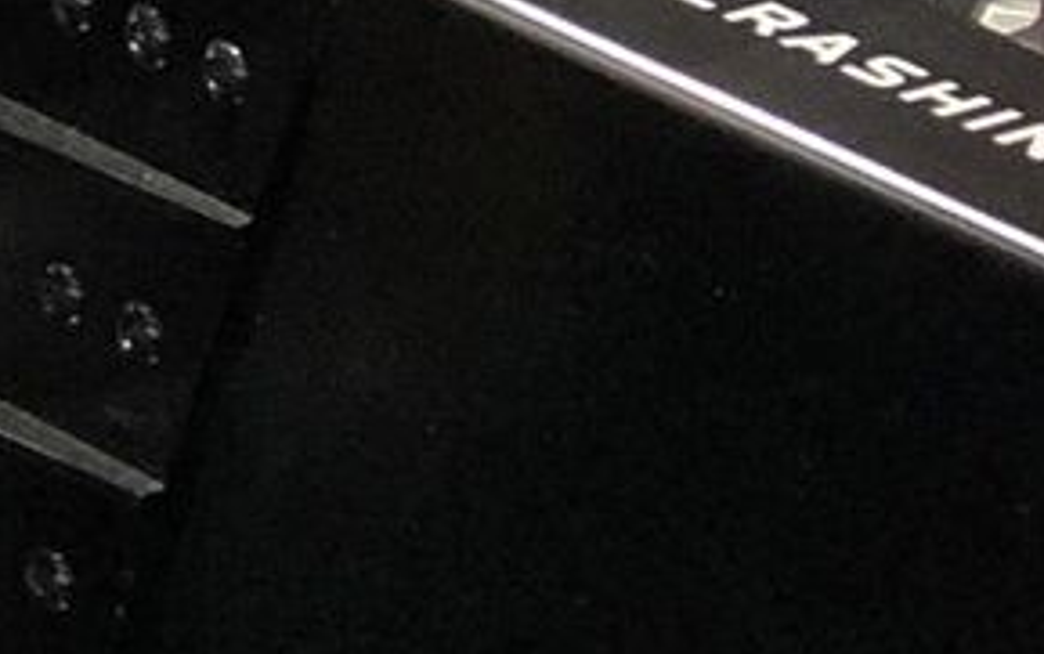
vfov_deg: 3.3
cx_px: -444
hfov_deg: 5.2
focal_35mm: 401
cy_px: -94
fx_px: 11416
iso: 320
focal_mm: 6.6
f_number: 2.8
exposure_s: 1/50
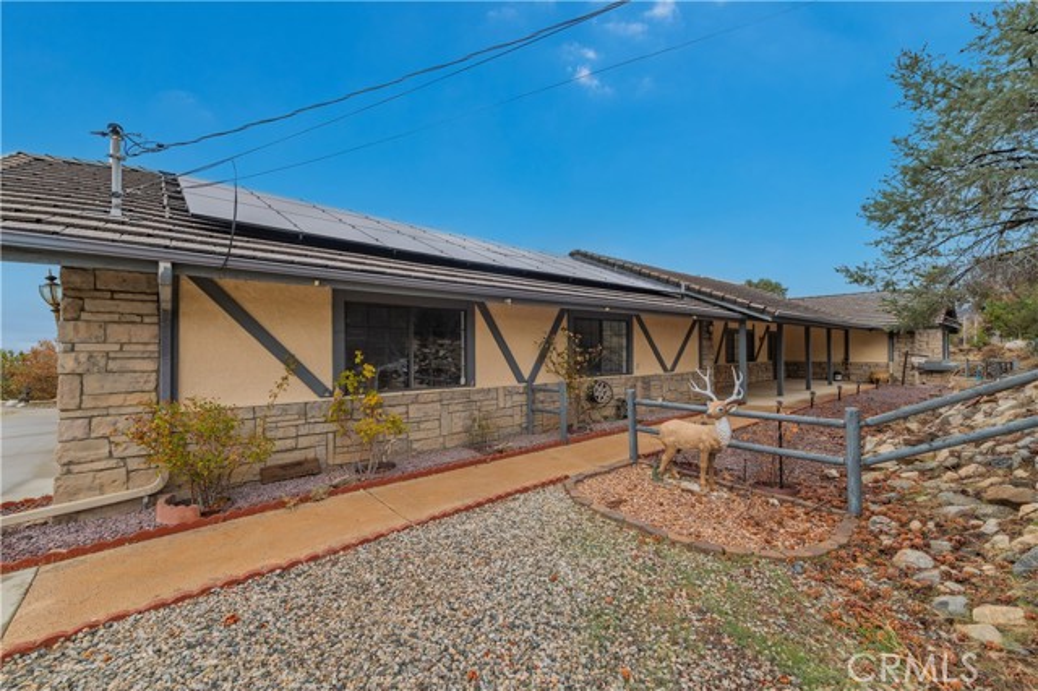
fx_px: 403
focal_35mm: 14
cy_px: 346
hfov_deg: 104.3
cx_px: 519
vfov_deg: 81.1
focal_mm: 14
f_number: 6.3
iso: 100
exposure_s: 1/320
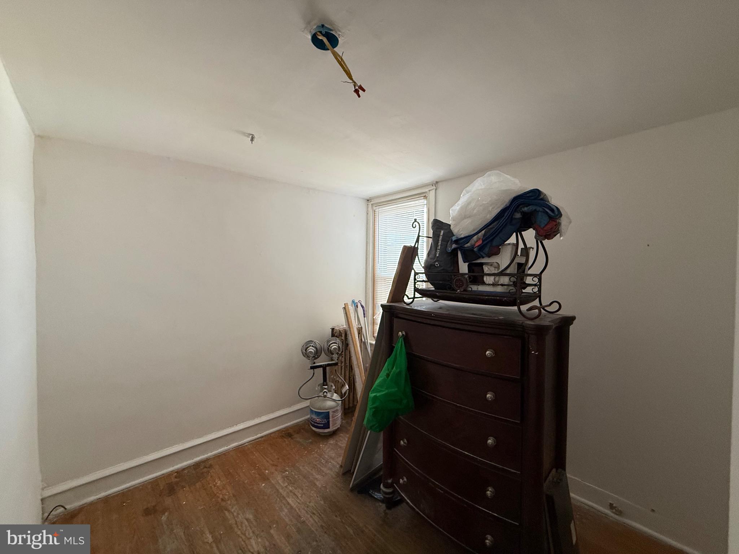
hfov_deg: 102.1
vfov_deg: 85.7
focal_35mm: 14
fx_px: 299
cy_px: 277
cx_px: 370
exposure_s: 1/99
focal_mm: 2.22
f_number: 2.2
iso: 250
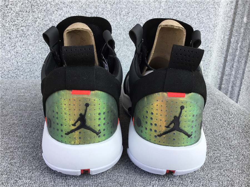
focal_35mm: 31
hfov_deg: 58.4
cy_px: 94
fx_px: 224
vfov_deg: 45.4
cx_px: 125
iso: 25
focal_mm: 3.3
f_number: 2.4
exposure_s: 1/219
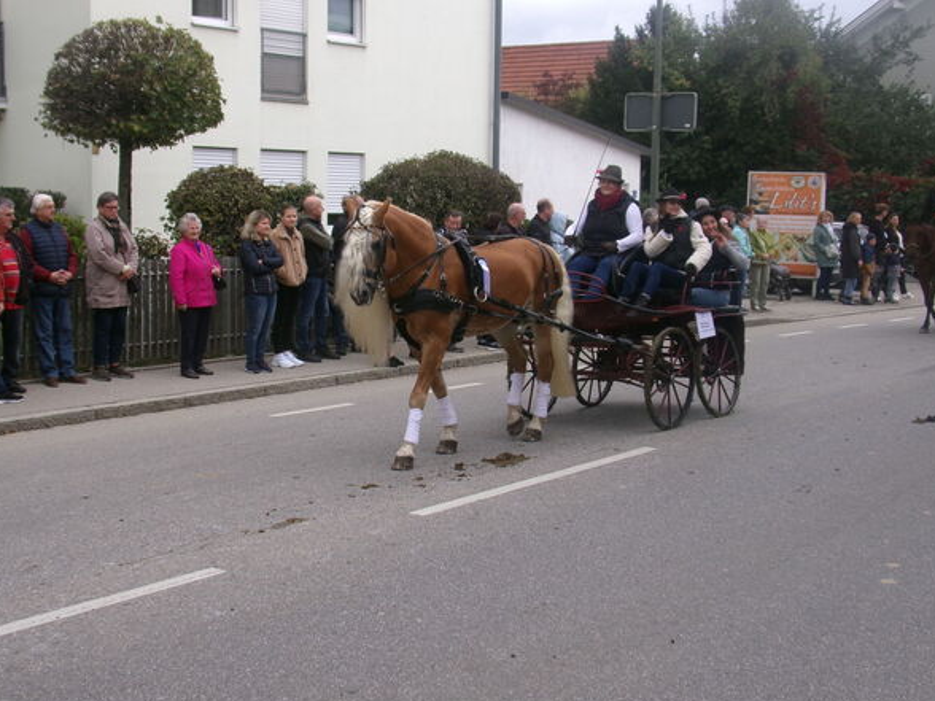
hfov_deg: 36.1
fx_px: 1432
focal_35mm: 53
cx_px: 430
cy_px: 347
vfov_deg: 27.5
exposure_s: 1/240
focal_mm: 8.5
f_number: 4.2
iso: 100
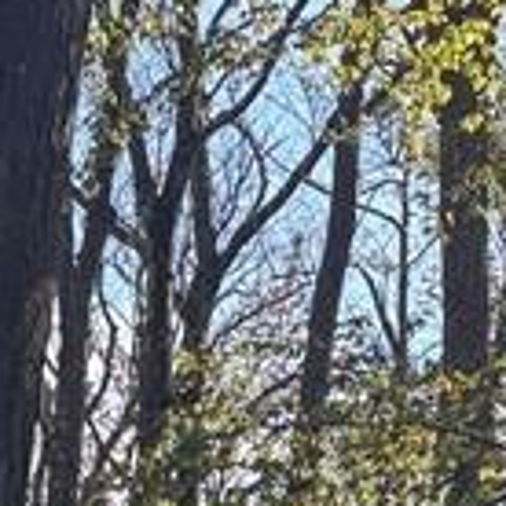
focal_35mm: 171
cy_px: 913
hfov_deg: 10.1
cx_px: -121
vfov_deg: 9.7
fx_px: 2828
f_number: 1.6
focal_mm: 5.96
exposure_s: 1/701
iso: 64
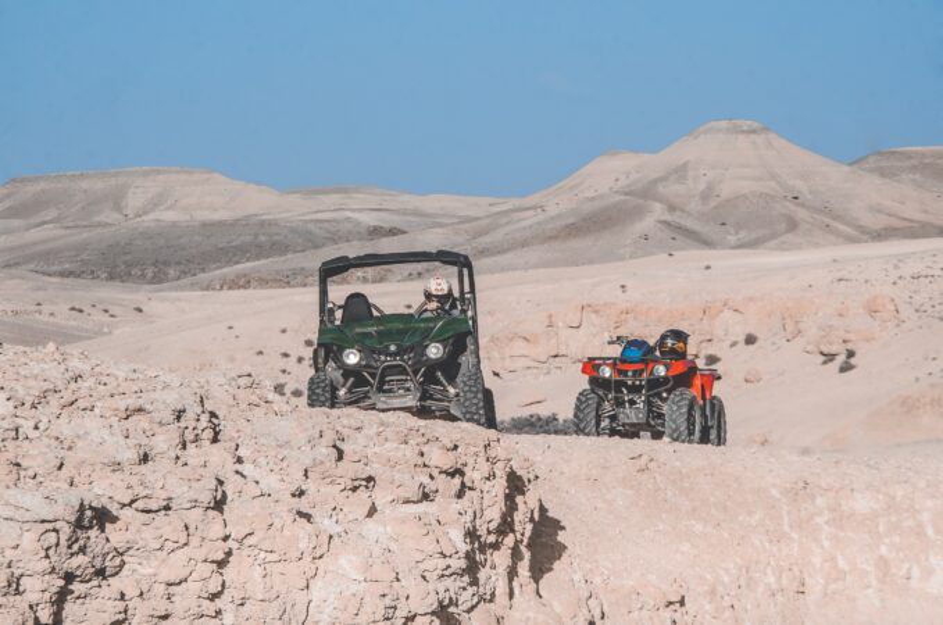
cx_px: 472
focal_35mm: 60
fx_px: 1569
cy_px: 312
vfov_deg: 22.5
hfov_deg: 33.5
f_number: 10
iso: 250
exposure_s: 1/1000
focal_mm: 40
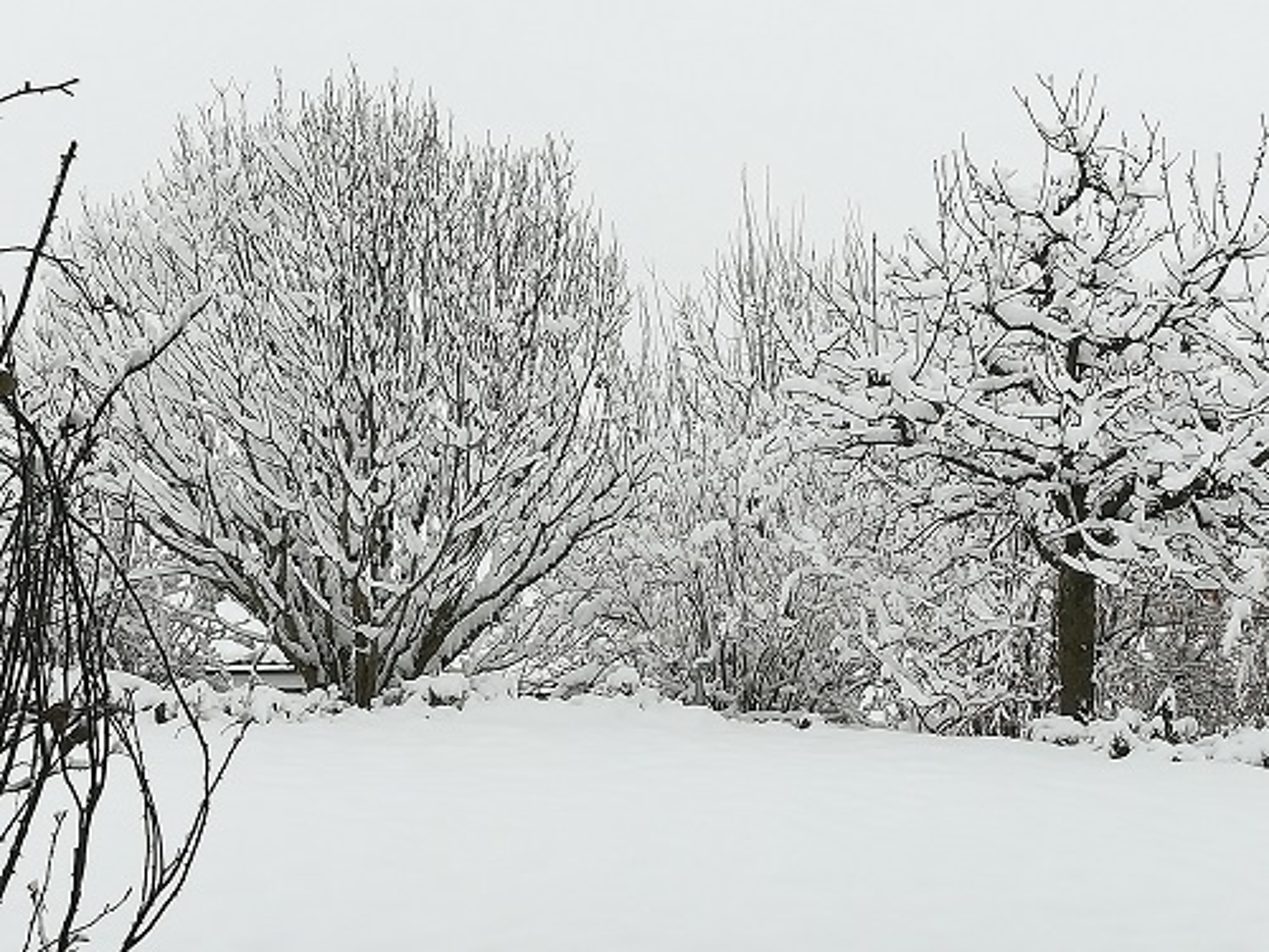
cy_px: 476
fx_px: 2163
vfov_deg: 24.8
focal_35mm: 59
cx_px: 634
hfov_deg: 32.7
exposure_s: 1/460
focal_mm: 3.83
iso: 50
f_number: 2.2
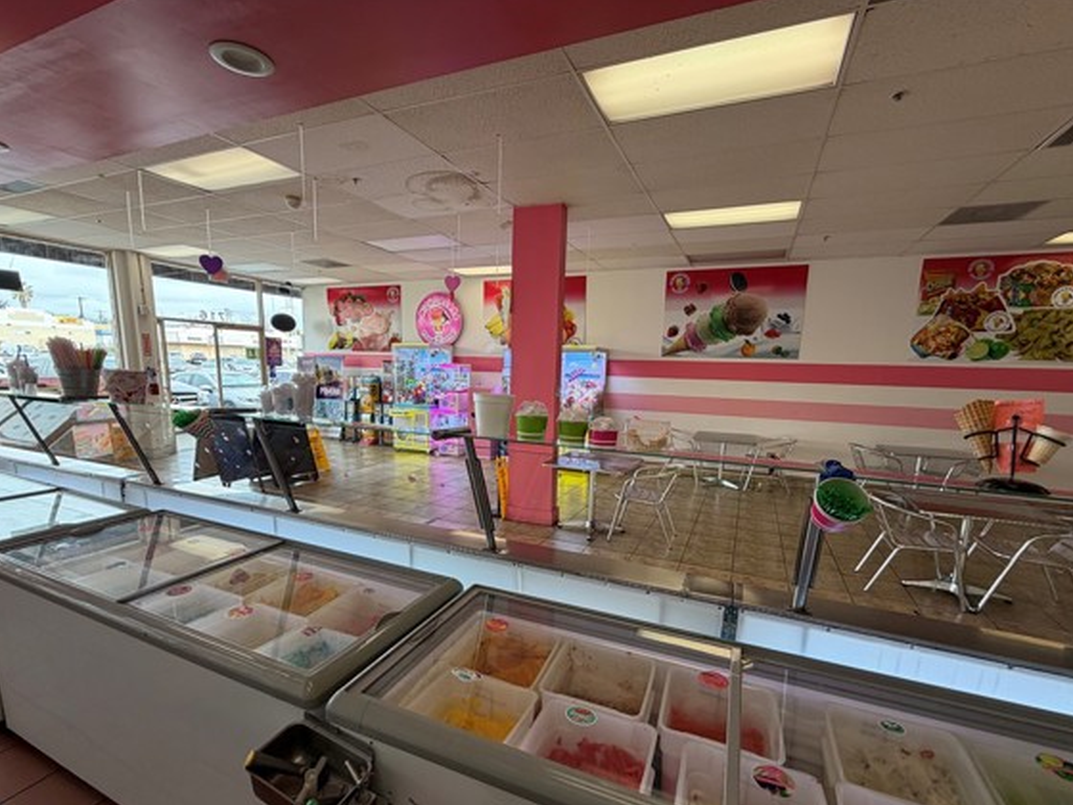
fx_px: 496
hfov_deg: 94.5
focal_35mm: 16
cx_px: 536
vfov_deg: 77.8
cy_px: 452
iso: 80
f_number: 2.2
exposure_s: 1/120
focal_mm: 2.22
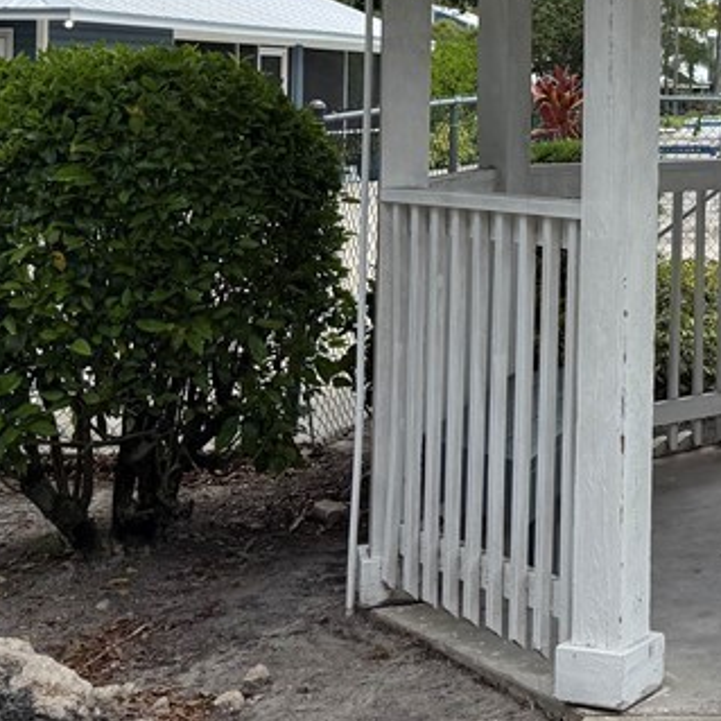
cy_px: 38
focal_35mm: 68
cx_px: 988
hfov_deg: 22.2
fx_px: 1602
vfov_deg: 24.4
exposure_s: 1/5714
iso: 80
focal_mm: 6.76
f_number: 1.78
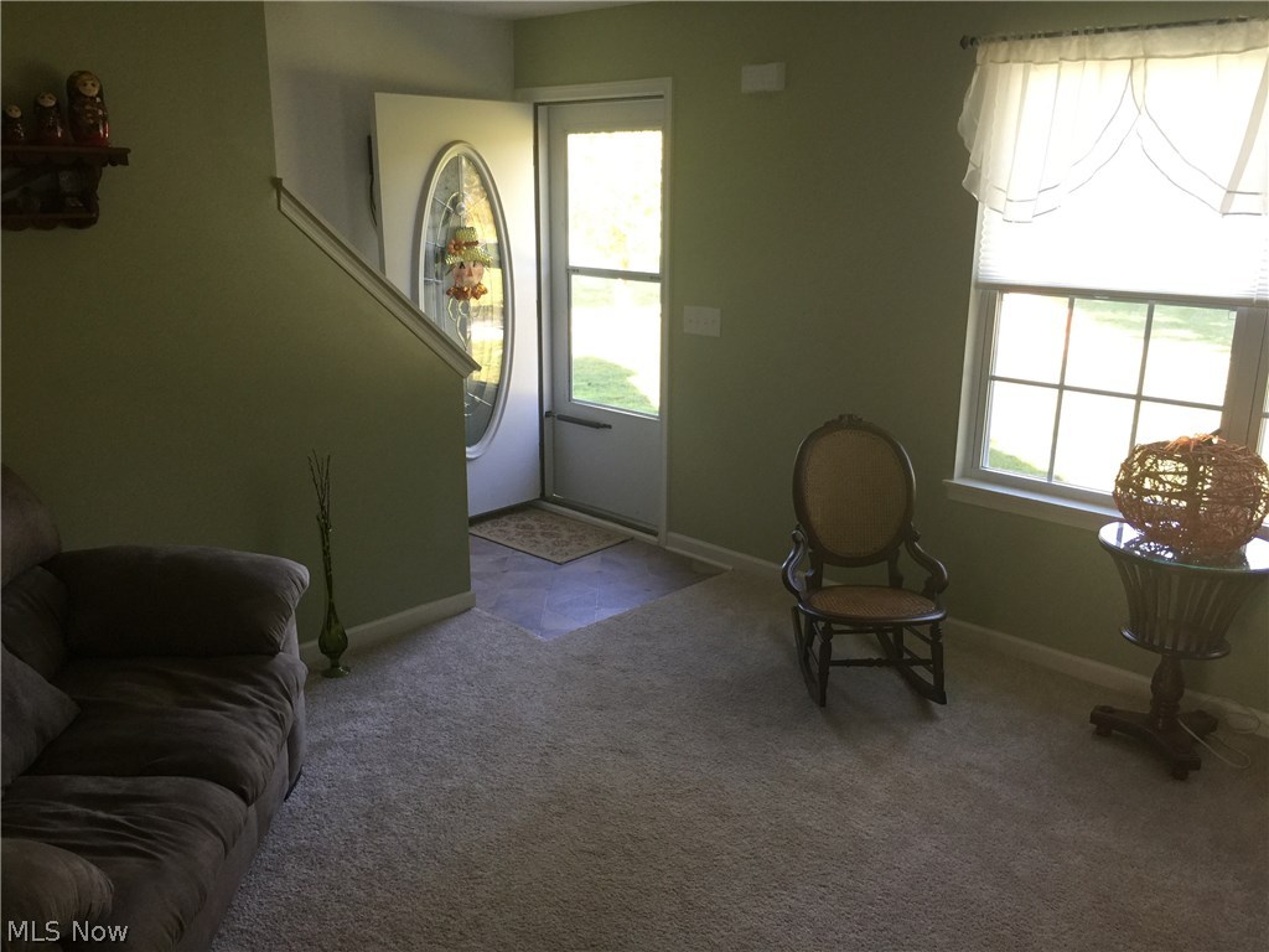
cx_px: 634
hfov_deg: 61.7
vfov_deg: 48.2
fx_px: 1063
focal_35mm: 29
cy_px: 476
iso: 50
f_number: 2.2
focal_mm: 4.15
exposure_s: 1/30
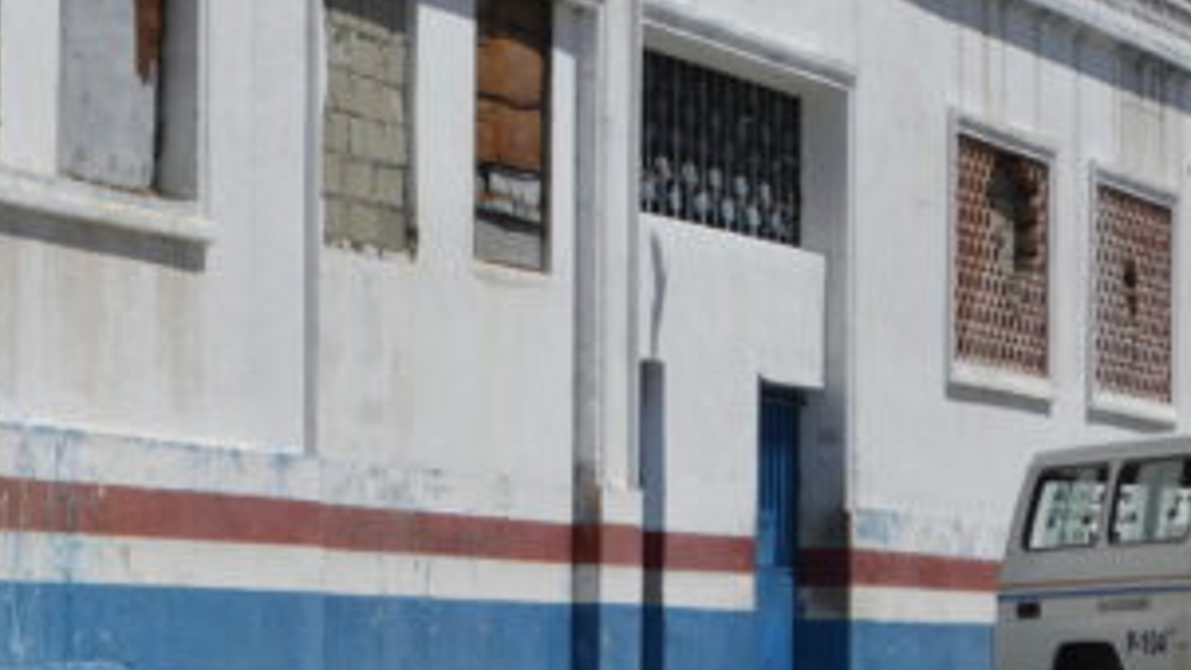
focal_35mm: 188
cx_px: 714
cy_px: 495
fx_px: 5938
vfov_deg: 6.5
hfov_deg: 11.4
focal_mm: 52
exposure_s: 1/400
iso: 100
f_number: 10
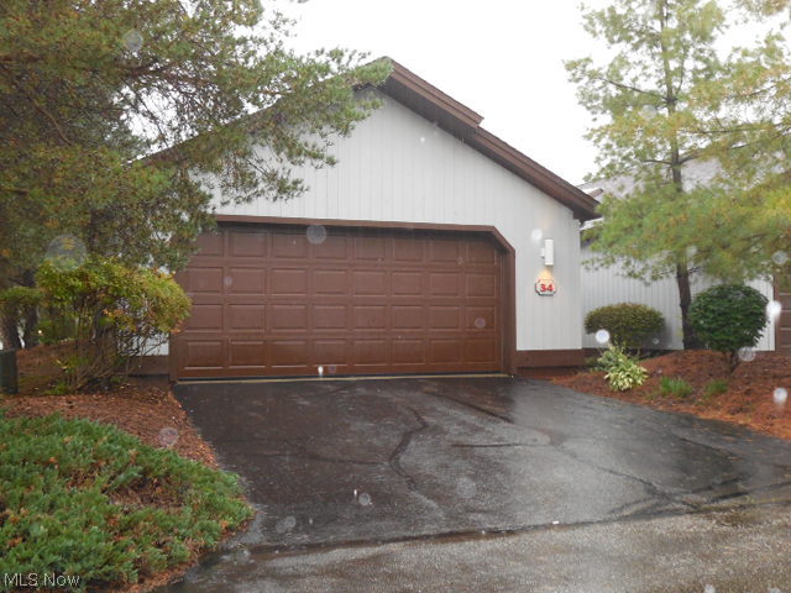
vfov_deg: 37.7
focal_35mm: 38
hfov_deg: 49.0
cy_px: 296
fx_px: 868
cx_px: 396
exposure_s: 1/30
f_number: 4.2
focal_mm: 6.8
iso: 560
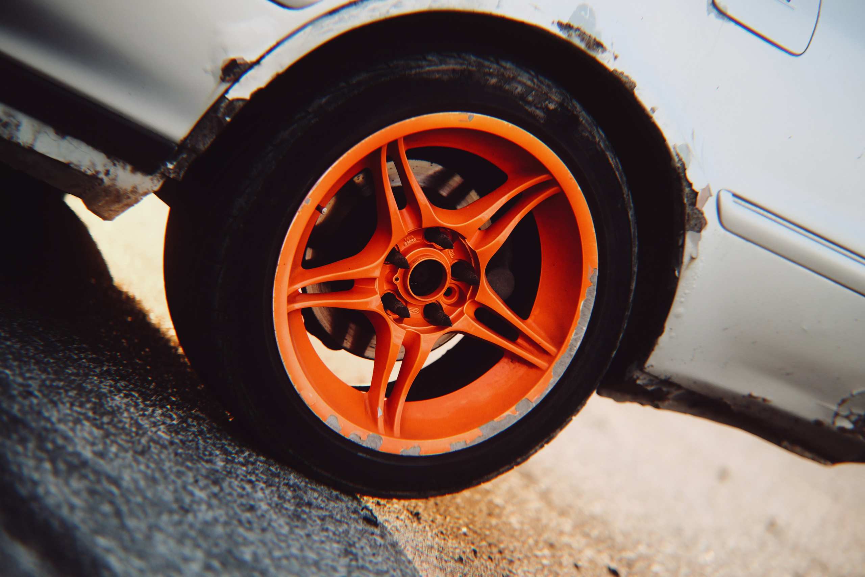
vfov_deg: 12.1
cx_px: 432
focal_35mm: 113
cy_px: 288
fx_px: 2715
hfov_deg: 18.1
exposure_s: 1/1250
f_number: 1.2
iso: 320
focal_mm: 75
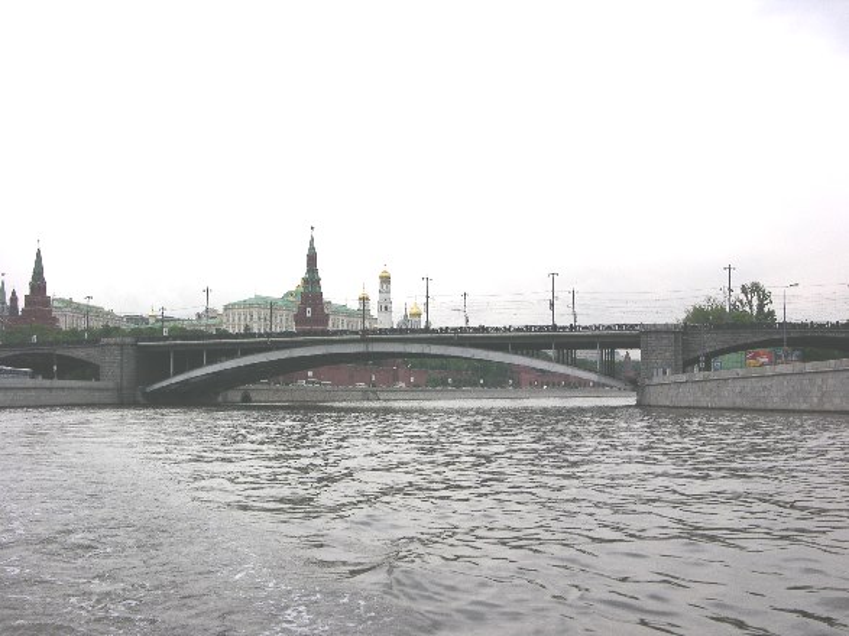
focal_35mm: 46
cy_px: 318
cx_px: 424
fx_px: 1128
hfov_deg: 41.2
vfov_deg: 31.5
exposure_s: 1/90.6
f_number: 6.7
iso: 50
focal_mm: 11.6
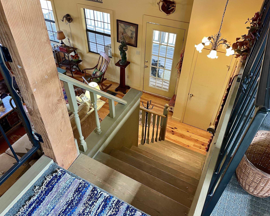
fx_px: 224
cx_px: 126
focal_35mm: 28
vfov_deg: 51.5
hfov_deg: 62.2
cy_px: 105
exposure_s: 1/60
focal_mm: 4.2
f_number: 1.6
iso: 125
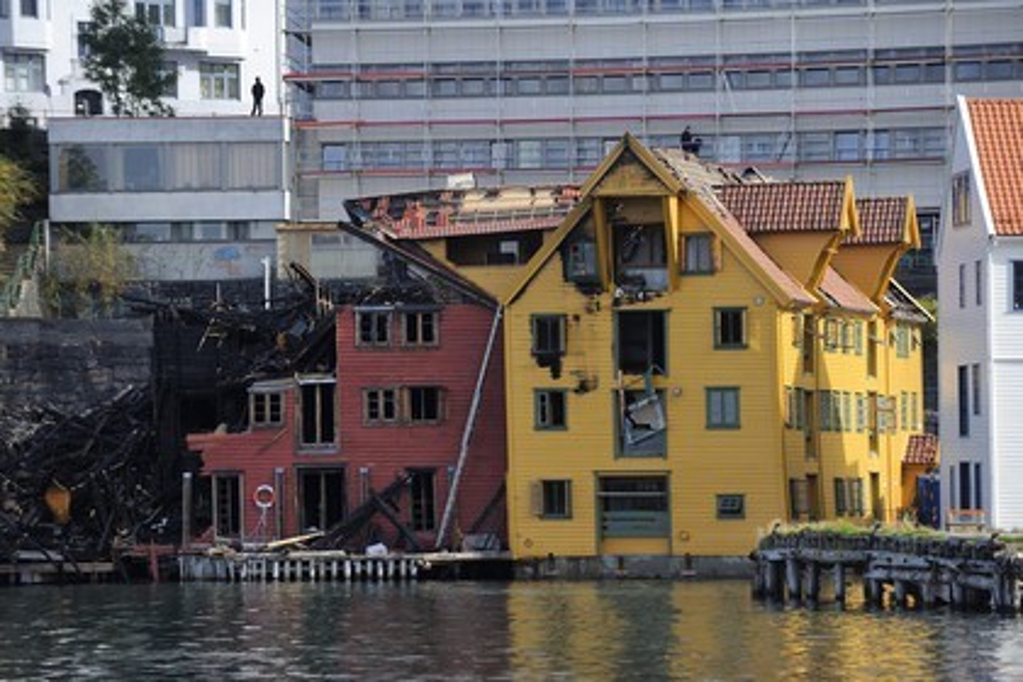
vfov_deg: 7.2
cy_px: 341
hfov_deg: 10.8
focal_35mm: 190
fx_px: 5399
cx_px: 512
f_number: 5.6
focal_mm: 190
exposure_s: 1/320
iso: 200
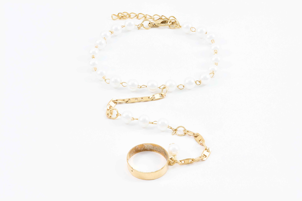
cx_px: 151
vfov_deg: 8.7
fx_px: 1317
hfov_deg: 13.1
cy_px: 100
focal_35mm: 157
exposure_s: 1/160
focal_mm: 105
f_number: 8
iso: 500
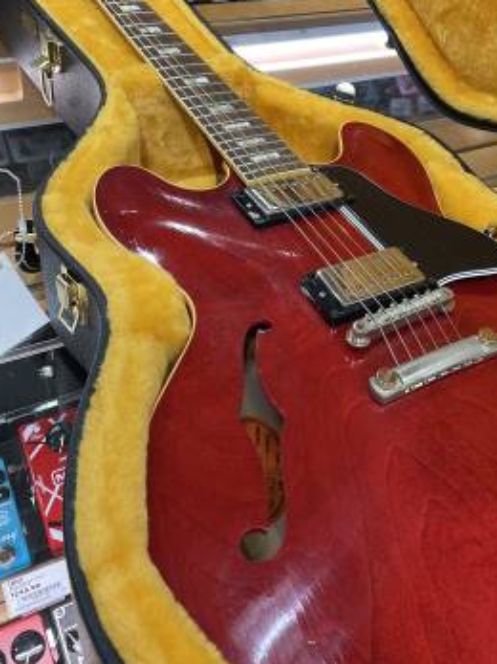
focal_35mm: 39
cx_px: 344
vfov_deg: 47.4
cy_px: 249
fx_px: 747
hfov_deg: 36.3
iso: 125
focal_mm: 4.2
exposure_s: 1/120
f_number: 1.6
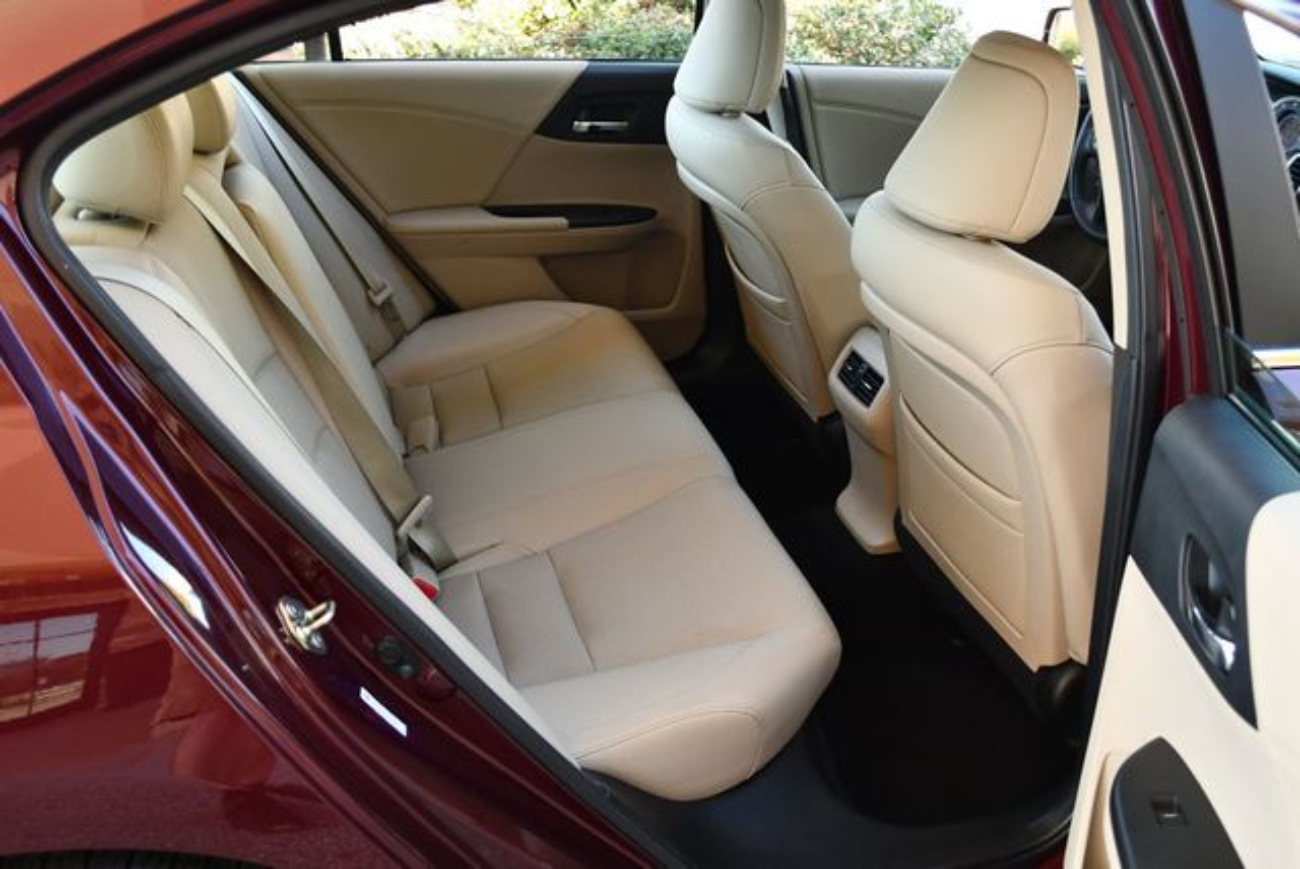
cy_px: 434
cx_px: 650
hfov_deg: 53.1
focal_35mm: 36
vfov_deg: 36.9
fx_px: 1301
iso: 560
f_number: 3.5
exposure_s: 1/250
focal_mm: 18
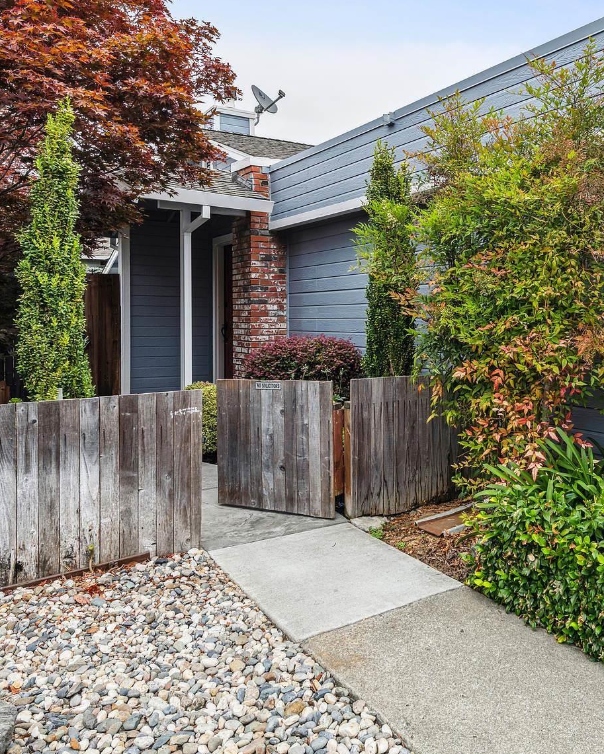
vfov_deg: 55.4
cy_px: 314
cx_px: 451
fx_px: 715
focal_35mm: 32
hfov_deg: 44.3
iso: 64
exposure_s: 1/50
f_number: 11
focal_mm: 19
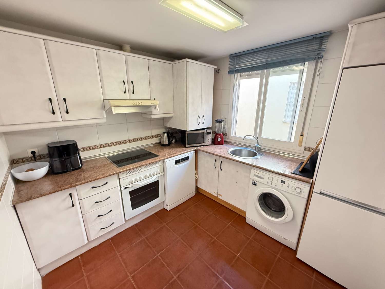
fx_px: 156
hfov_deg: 102.1
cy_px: 144
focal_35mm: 14
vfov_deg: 85.7
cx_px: 192
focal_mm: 2.22
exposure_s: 1/100
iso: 500
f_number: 2.2
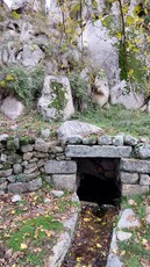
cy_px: 142
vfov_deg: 81.1
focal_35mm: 22
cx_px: 86
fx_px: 156
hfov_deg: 51.2
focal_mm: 1.74
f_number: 2.2
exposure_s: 1/100
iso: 64
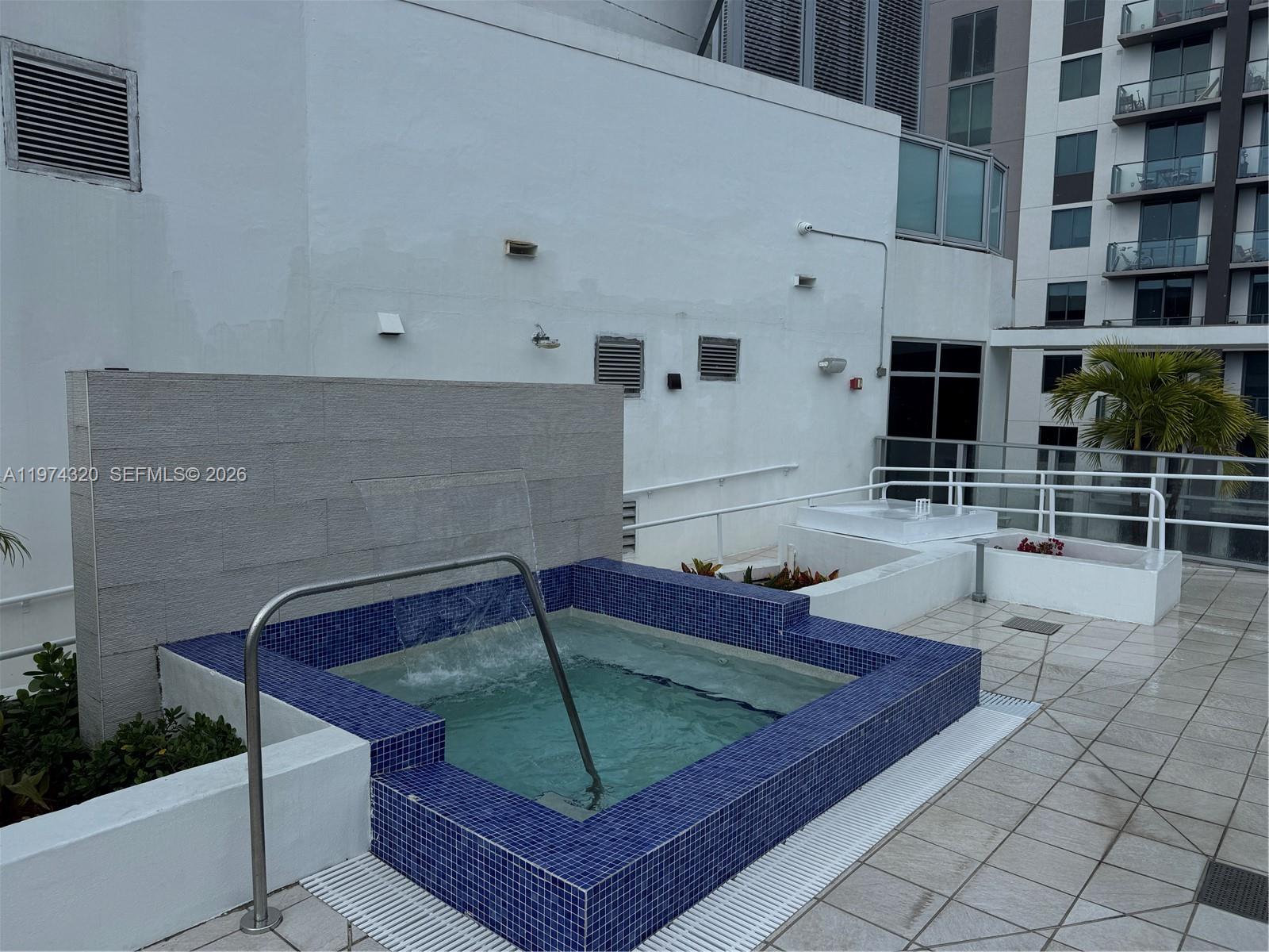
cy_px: 476
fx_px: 880
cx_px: 634
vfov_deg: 56.8
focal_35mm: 24
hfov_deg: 71.6
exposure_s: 1/4049
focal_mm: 6.76
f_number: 1.78
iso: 80
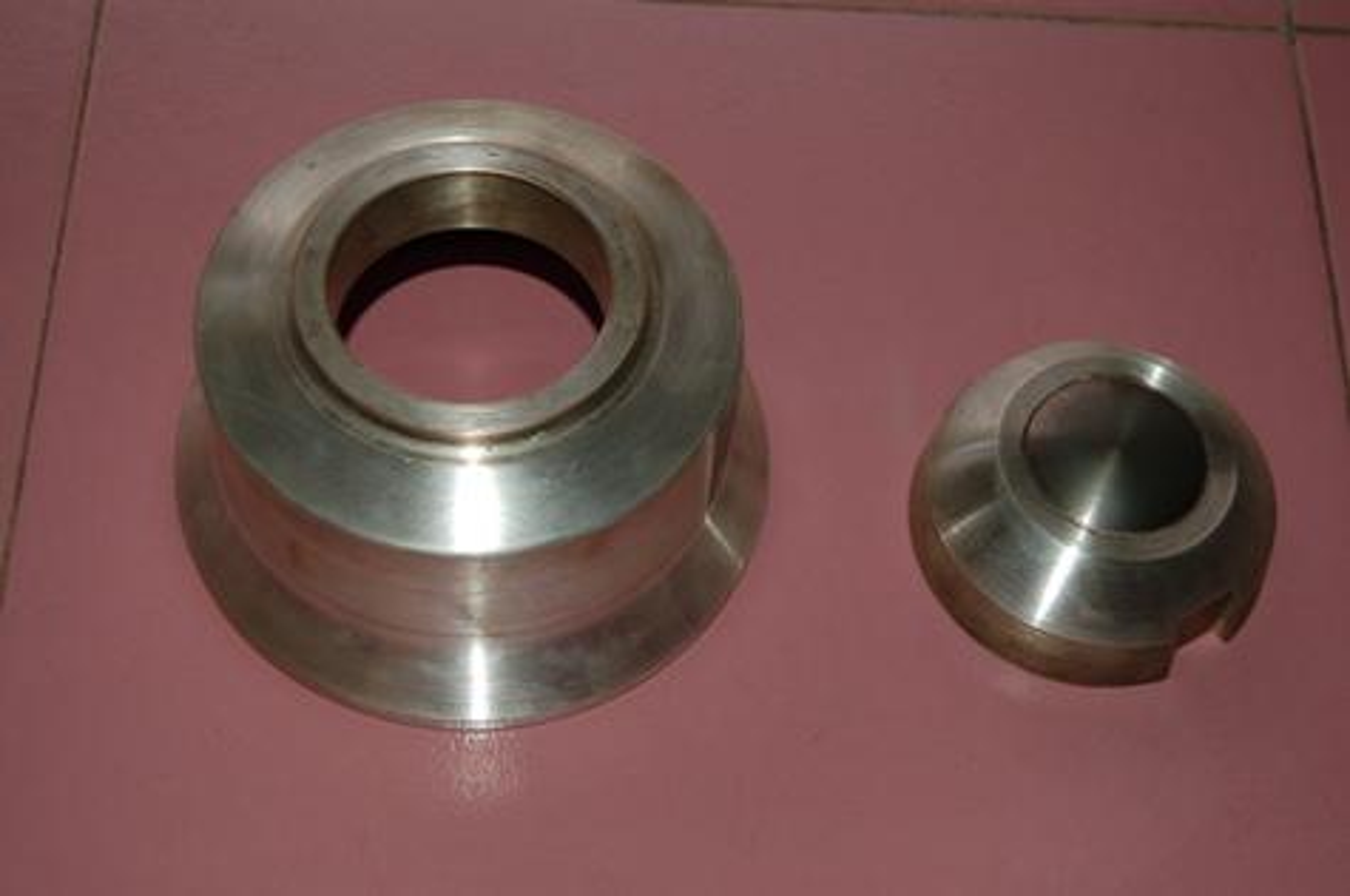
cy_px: 448
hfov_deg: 31.9
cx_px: 675
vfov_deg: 21.5
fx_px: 2358
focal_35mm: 63
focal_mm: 42
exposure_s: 1/60
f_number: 5.6
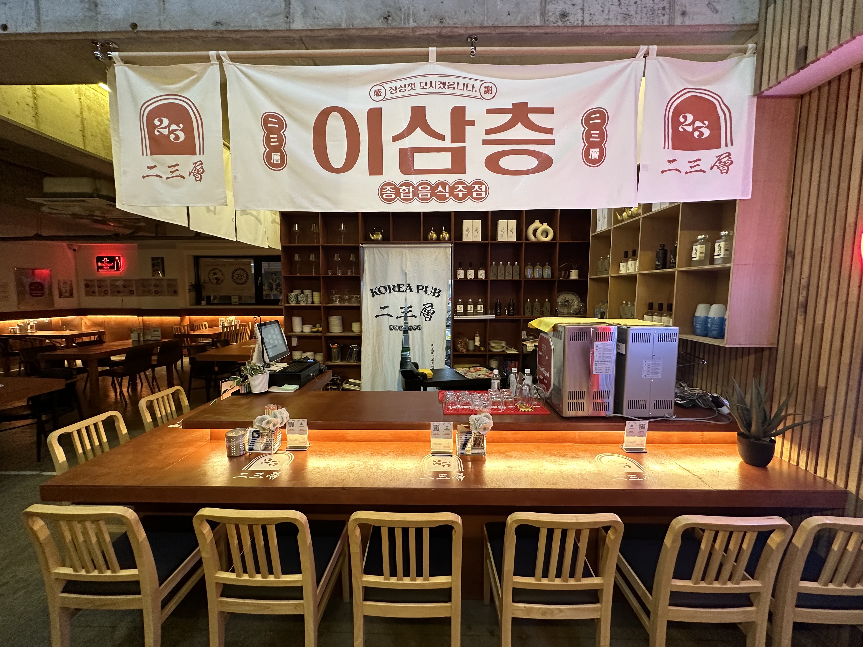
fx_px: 349
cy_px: 324
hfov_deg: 102.1
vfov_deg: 85.7
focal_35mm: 14
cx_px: 432
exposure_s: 1/60
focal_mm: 2.22
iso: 250
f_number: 2.2
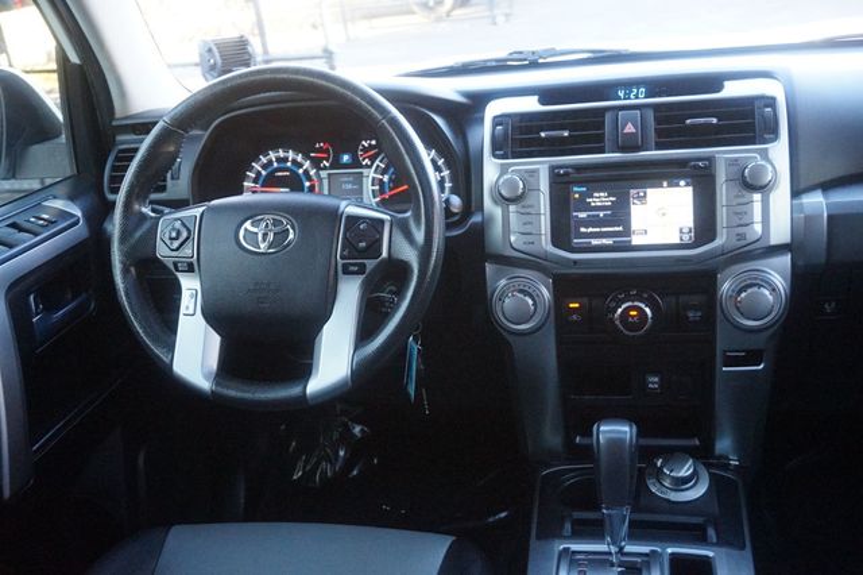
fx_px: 863
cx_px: 432
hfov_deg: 53.2
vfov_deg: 36.8
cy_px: 288
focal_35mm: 36
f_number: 4.5
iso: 3200
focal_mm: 24
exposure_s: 1/160
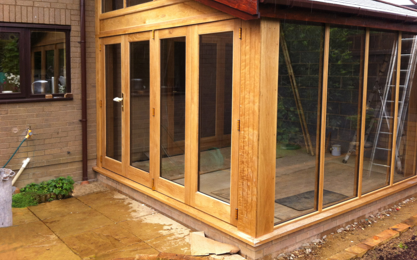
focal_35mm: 38
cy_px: 105
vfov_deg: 33.5
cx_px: 208
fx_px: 432
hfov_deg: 51.5
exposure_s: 1/189
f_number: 2.8
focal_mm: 3.85
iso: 80
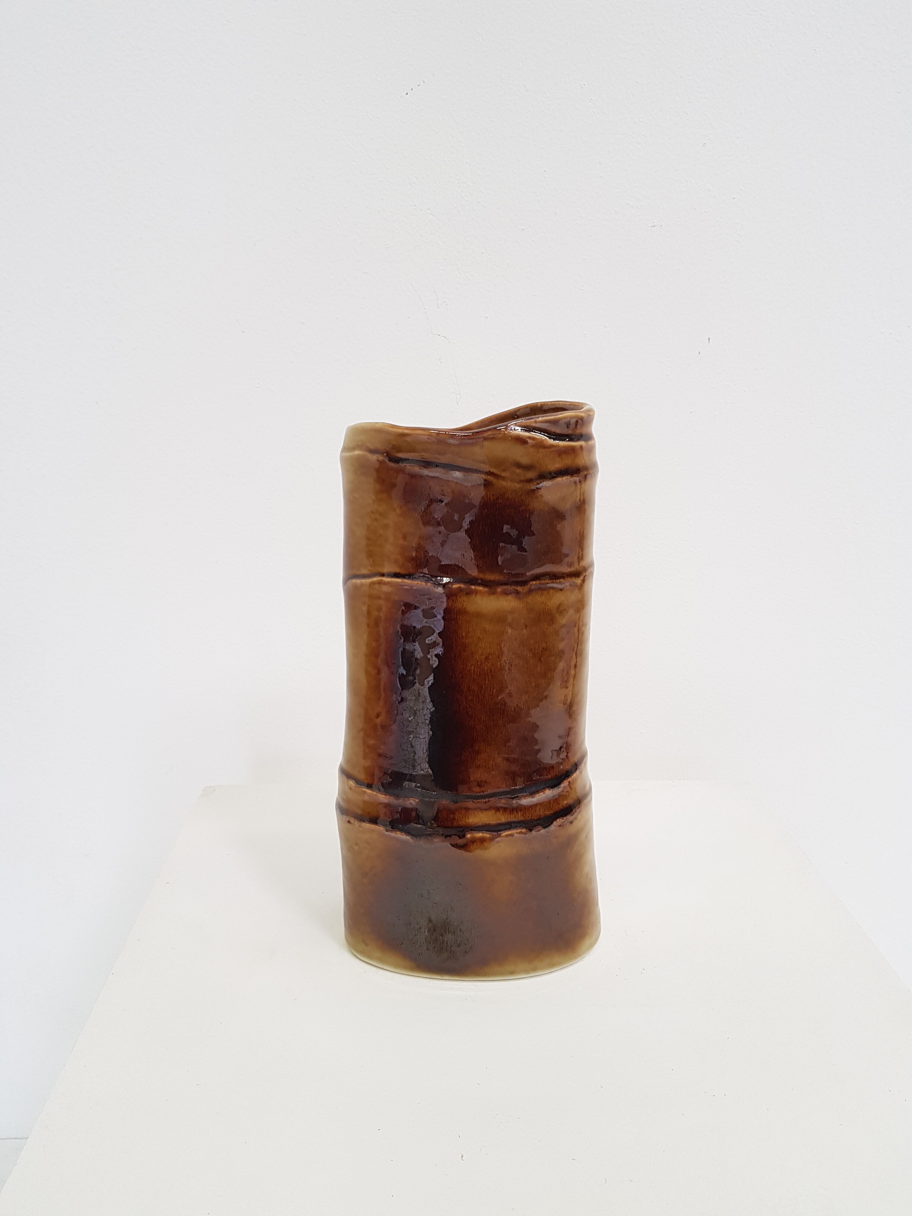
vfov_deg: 67.3
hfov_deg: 53.1
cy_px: 608
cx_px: 456
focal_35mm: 26
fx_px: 913
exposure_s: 1/50
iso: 125
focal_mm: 4.2
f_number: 1.7
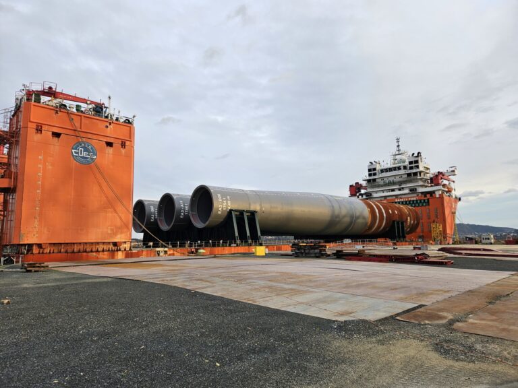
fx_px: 344
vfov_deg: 58.9
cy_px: 194
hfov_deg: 73.9
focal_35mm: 23
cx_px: 259
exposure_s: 1/148
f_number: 1.8
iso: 25
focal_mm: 5.4
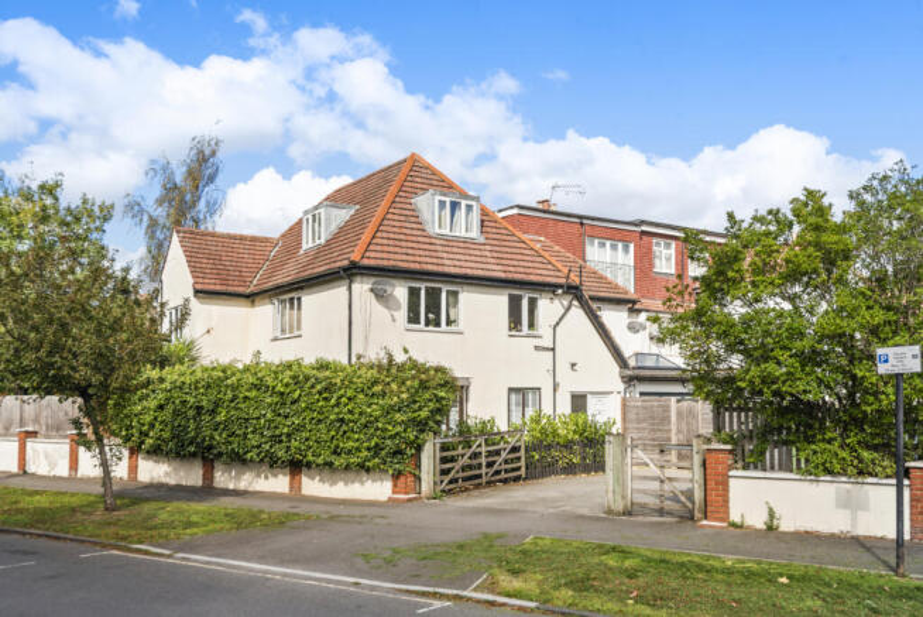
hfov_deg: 58.7
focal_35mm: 32
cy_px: 308
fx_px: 821
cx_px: 462
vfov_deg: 41.2
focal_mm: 32
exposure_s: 1/250
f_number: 10
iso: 140
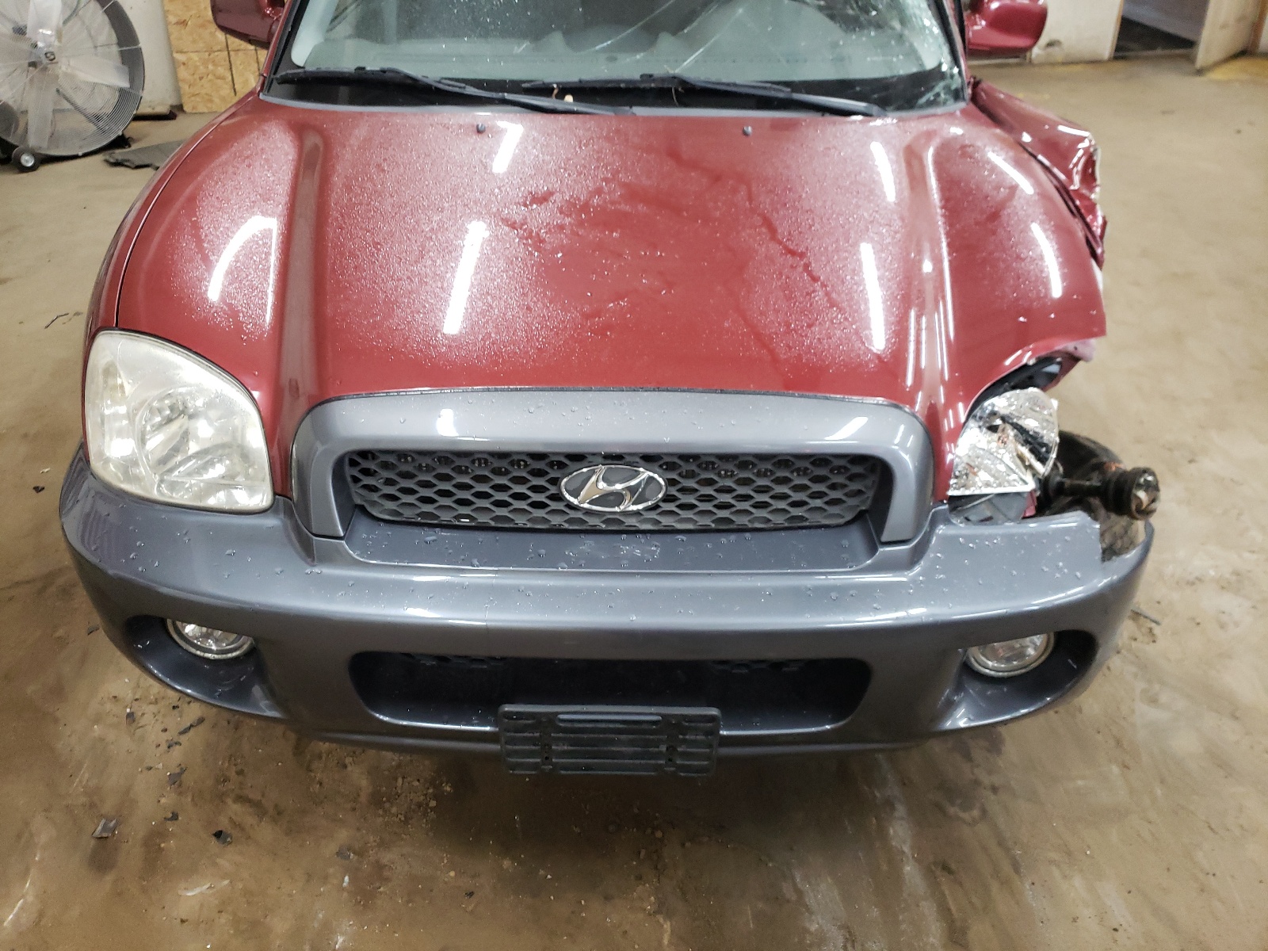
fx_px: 952
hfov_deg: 67.3
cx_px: 634
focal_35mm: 26
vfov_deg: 53.1
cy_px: 476
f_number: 1.5
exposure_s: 1/40
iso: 296
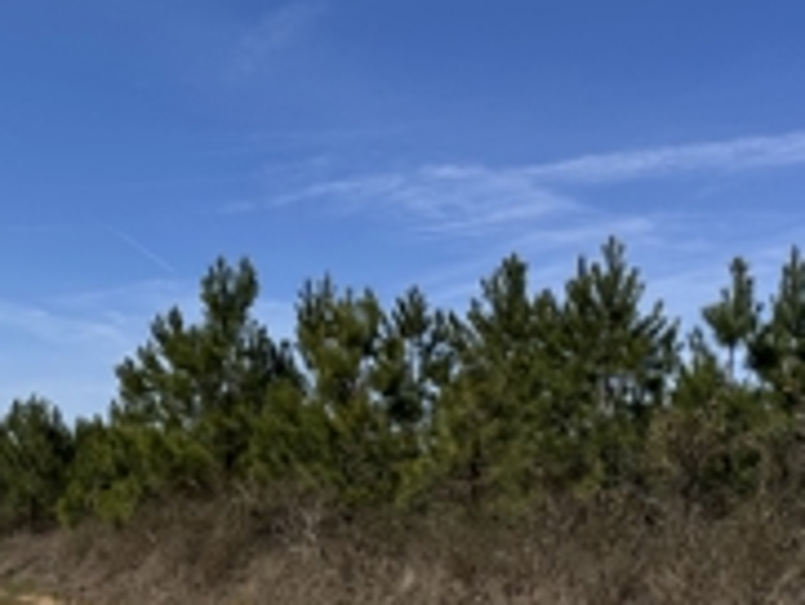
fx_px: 1233
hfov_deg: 35.8
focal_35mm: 53
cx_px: 271
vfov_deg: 27.0
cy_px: 480
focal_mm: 6.86
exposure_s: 1/6623
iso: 80
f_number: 1.78
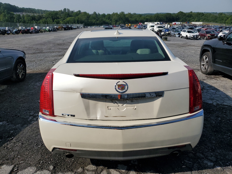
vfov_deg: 53.1
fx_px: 174
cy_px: 87
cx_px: 116
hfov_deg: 67.3
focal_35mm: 26
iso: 50
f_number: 1.5
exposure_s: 1/10000
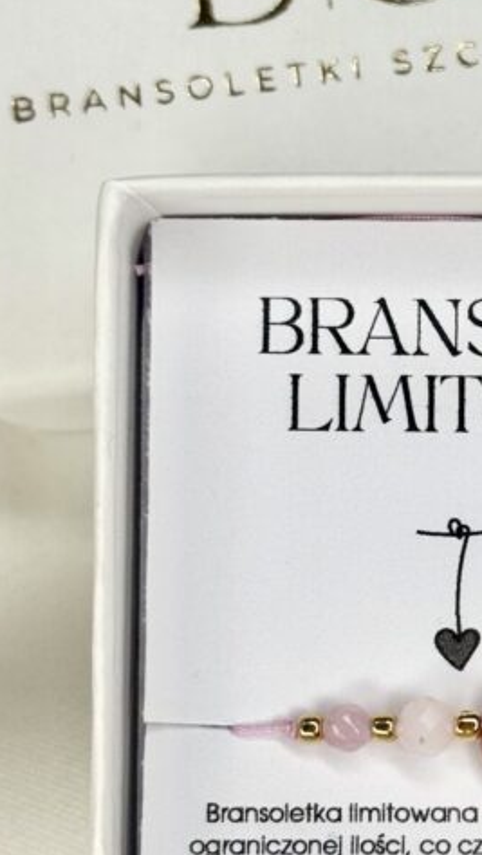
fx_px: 2565
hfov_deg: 10.6
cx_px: 560
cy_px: 456
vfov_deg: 18.9
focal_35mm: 113
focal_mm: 6.76
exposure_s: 1/1185
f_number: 1.78
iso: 64
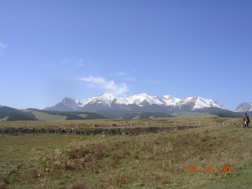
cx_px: 126
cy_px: 94
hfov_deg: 49.0
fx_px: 277
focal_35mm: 38
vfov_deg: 37.7
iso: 50
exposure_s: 1/330
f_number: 5.6
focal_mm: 5.8
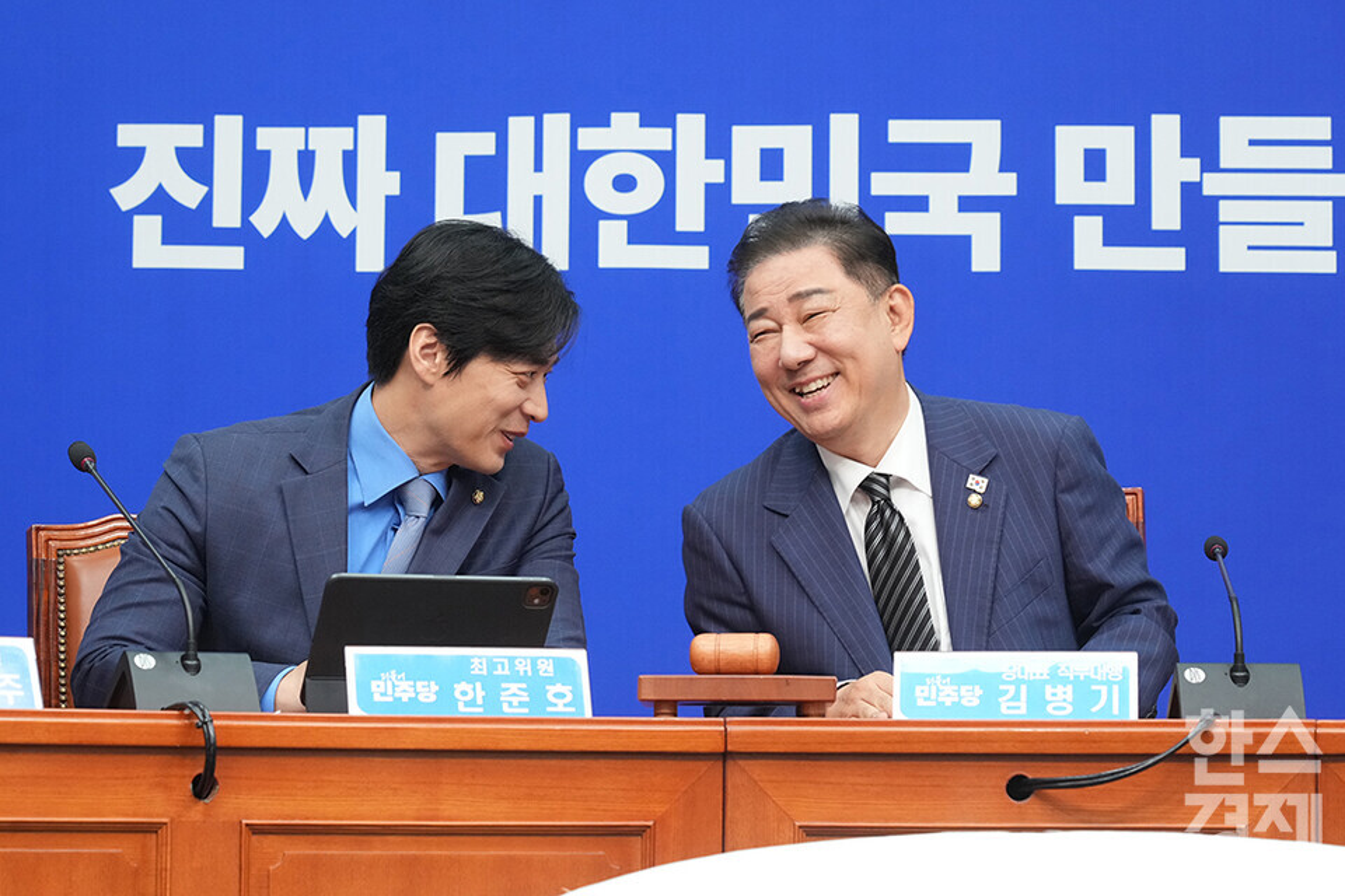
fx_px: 3923
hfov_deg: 19.5
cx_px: 672
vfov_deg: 13.0
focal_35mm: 105
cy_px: 448
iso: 3200
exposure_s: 1/200
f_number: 6.3
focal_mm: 105
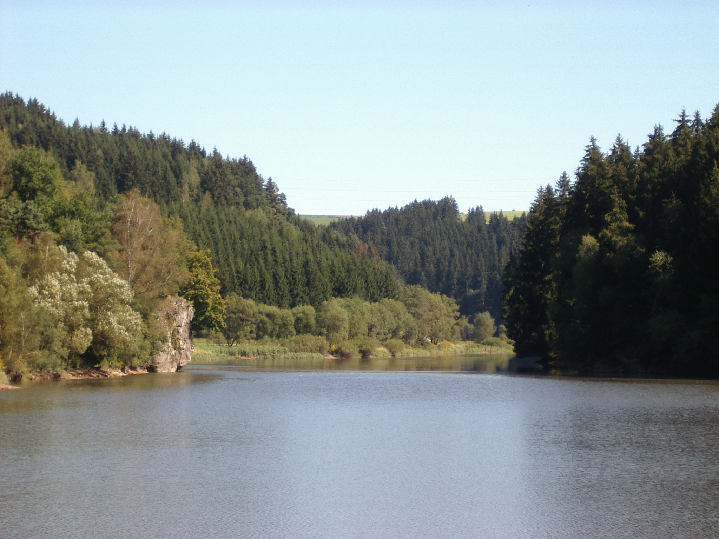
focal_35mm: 114
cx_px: 360
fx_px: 2368
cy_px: 270
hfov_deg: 17.3
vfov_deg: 13.0
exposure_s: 1/250
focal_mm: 17.4
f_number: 5
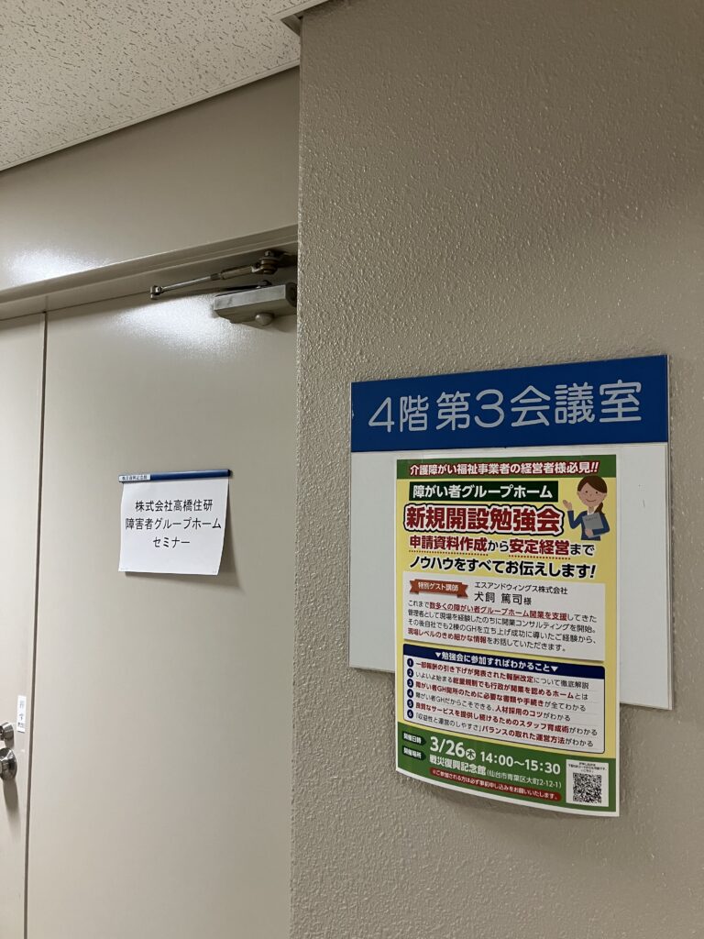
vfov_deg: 63.4
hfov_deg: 49.7
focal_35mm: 28
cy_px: 470
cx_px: 352
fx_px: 759
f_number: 1.8
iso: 160
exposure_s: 1/50
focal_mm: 3.99
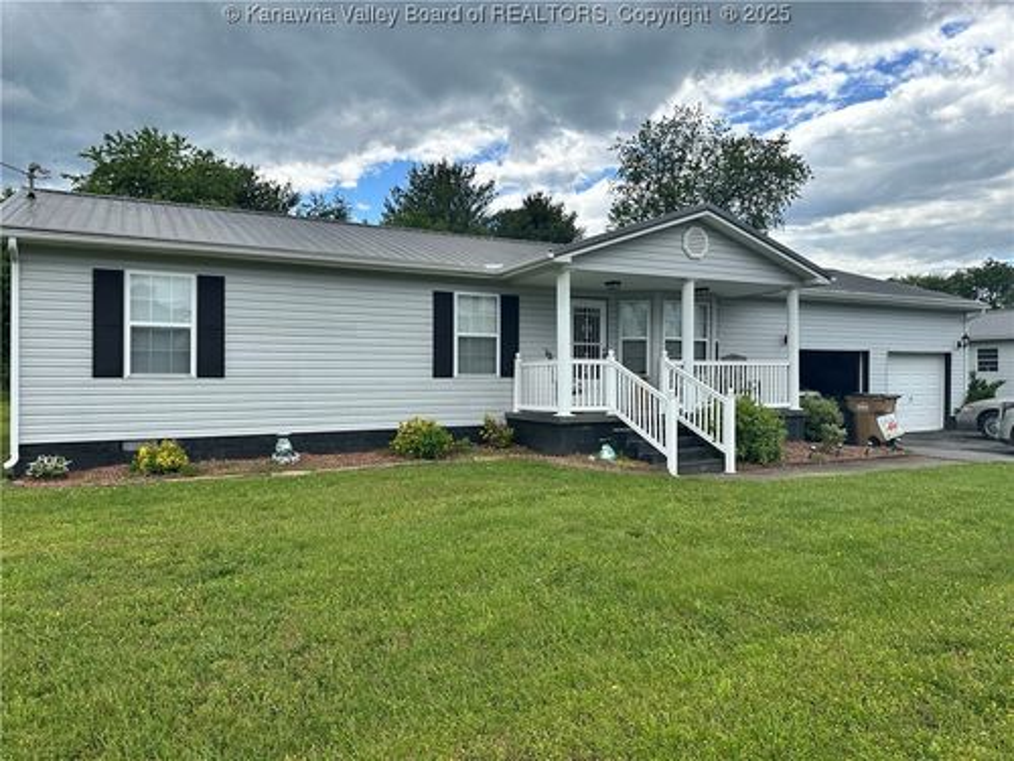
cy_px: 380
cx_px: 507
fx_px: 703
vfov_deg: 56.8
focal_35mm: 24
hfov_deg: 71.6
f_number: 1.78
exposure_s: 1/3155
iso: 80
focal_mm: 6.86
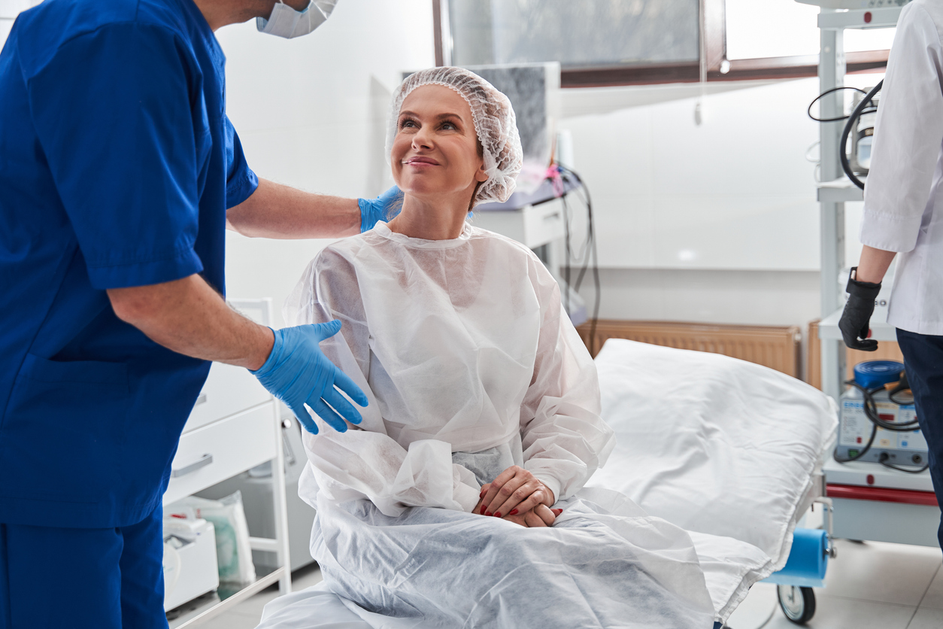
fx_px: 1414
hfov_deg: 36.9
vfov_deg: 25.1
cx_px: 472
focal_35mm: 54
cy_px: 314
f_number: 2.8
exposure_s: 1/100
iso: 400
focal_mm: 54
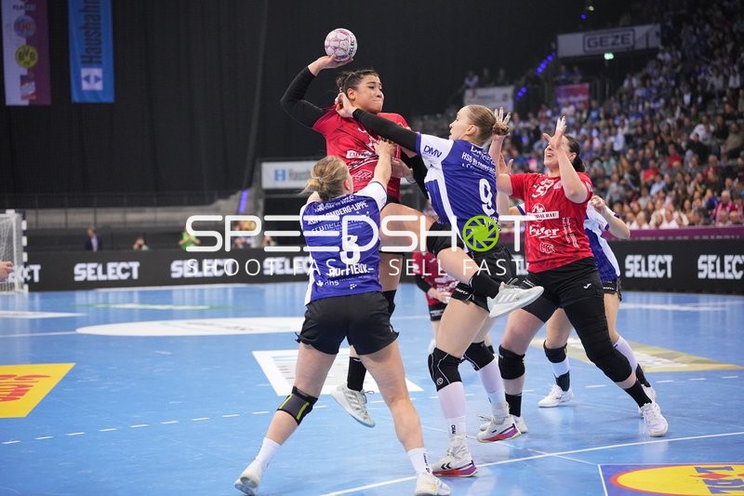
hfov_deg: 24.8
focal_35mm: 82
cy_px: 248
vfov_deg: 16.6
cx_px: 372
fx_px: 1694
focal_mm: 82
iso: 5000
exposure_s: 1/1600
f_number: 2.8
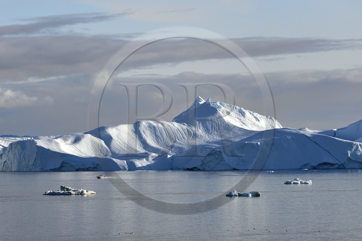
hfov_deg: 7.4
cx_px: 181
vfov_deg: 4.9
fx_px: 2815
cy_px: 120
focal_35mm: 280
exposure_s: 1/640
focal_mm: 280
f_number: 10
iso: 200
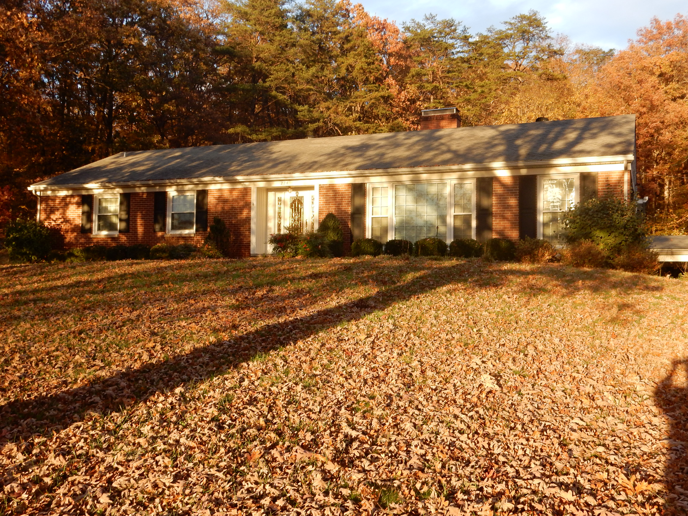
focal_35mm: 36
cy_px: 258
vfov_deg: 39.7
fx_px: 716
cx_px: 344
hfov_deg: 51.4
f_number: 4
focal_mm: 6.4
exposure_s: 1/80
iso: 125
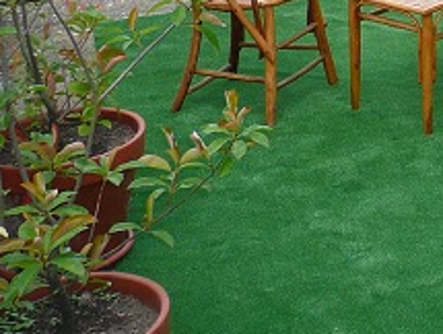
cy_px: -260
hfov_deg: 17.2
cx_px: 649
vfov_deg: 13.0
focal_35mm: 104
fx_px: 1333
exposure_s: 1/200
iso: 100
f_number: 3.3
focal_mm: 4.6
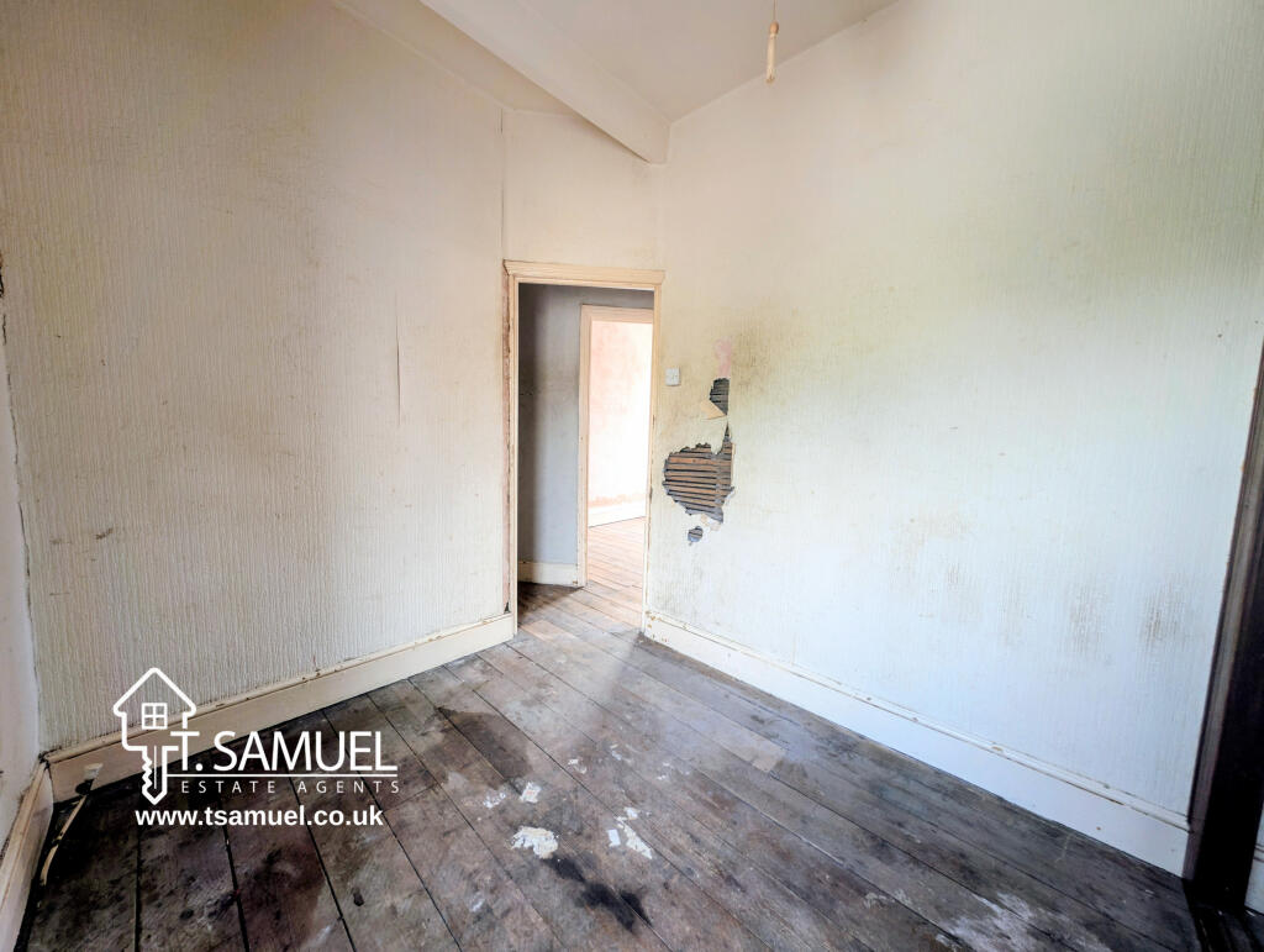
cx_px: 632
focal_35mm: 12
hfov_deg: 110.5
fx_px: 439
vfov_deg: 94.6
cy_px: 476
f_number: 1.95
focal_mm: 2.23
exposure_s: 1/31.7
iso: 59
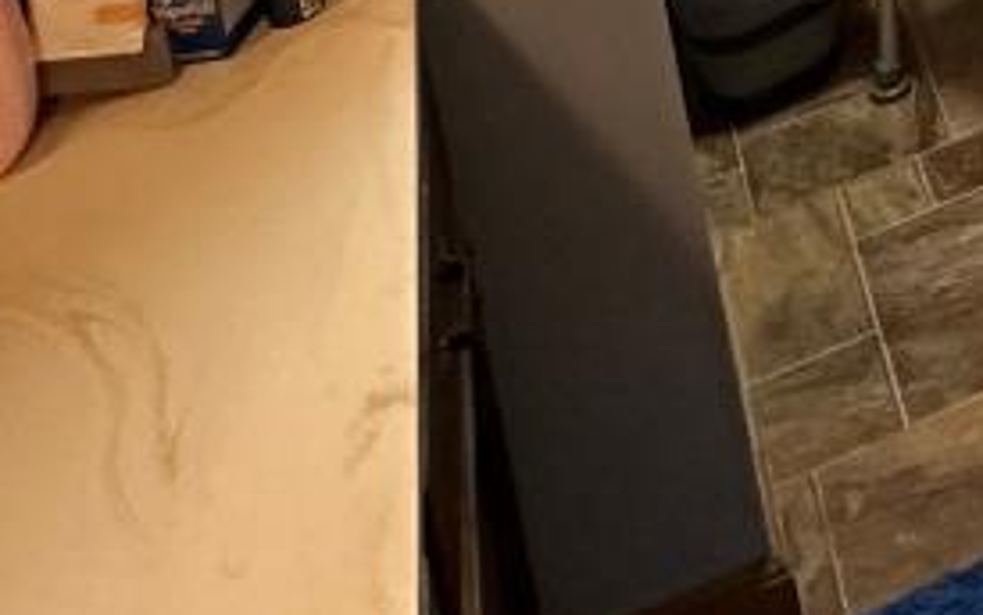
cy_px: -1157
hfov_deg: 22.7
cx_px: 1280
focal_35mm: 81
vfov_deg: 11.2
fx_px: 2170
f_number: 2.2
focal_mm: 2.22
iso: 250
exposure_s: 1/60
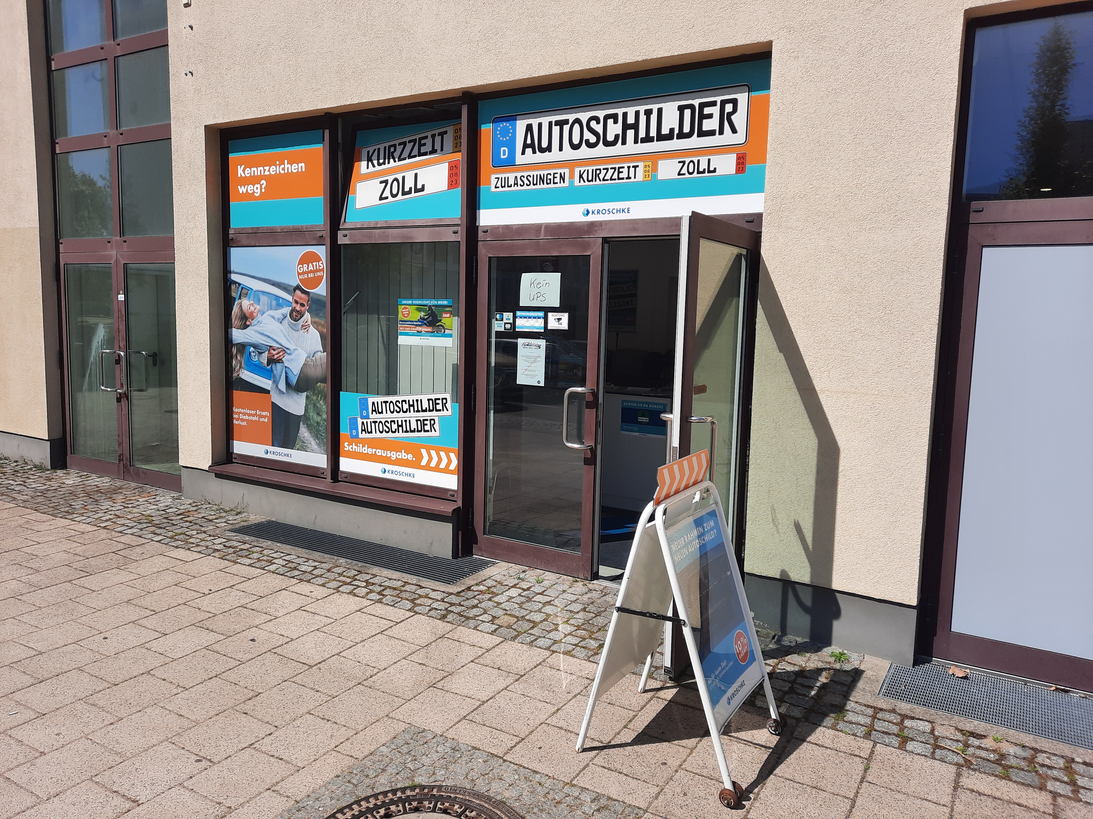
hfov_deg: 69.4
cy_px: 410
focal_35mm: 25
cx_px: 546
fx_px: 789
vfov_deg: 54.9
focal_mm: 4.6
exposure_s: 1/1647
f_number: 2
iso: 32
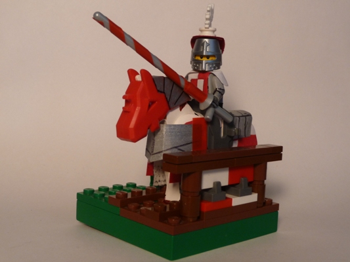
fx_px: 506
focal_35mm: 50
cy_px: 131
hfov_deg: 38.2
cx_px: 175
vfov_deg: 29.1
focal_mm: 8.5
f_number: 4.2
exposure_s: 1/40
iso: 160
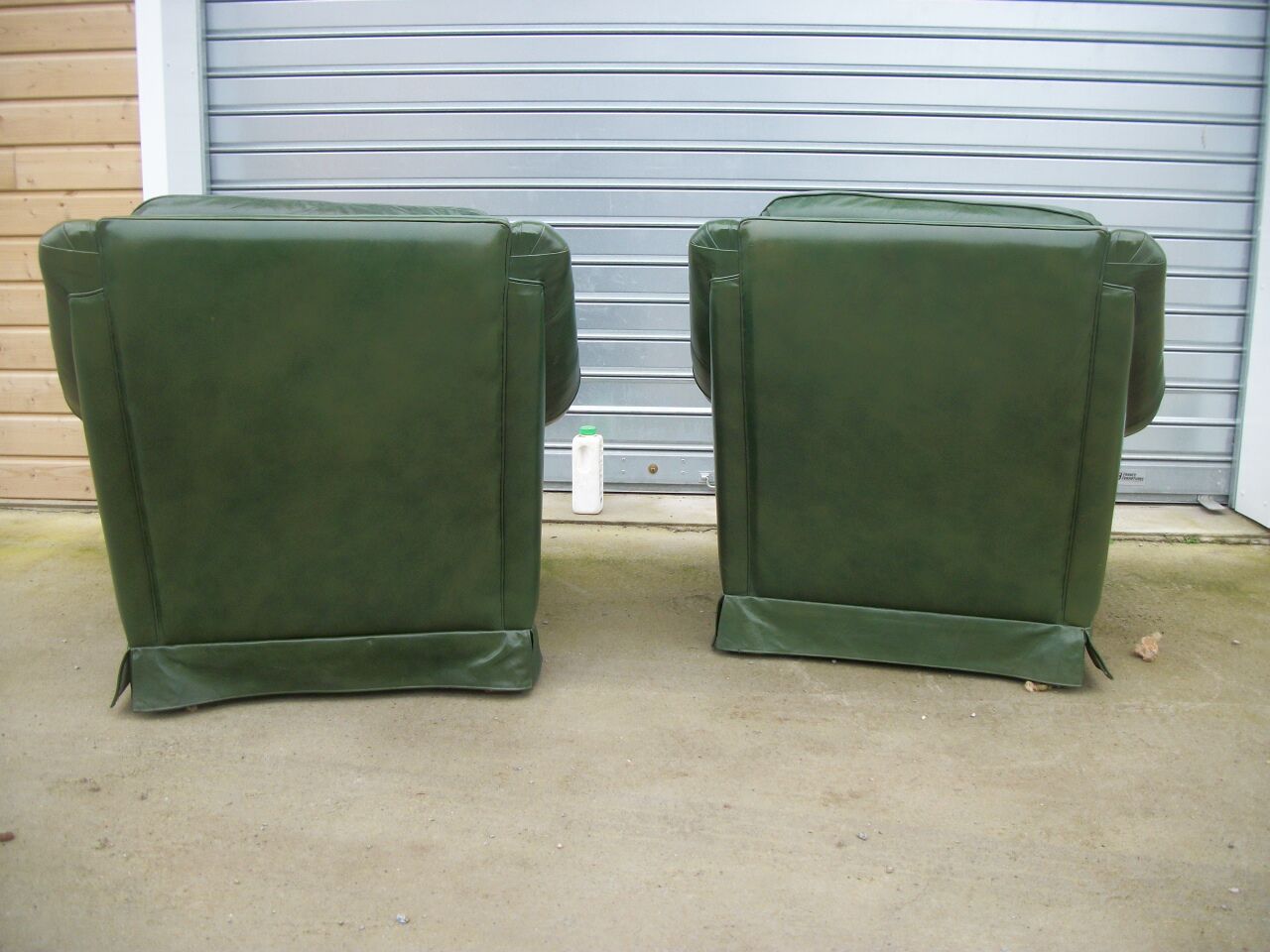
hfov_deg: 56.8
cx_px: 635
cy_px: 476
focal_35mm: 32
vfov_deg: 44.2
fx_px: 1174
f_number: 2.9
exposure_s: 1/125
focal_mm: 5.7
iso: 80
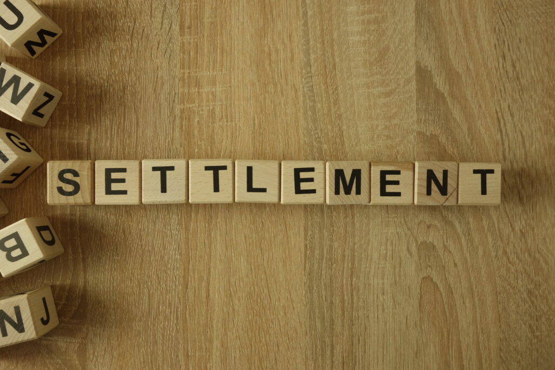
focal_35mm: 28
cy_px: 185
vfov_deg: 46.4
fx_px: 432
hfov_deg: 65.5
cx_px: 278
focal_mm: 10.4
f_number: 4.5
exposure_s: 1/60
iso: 400
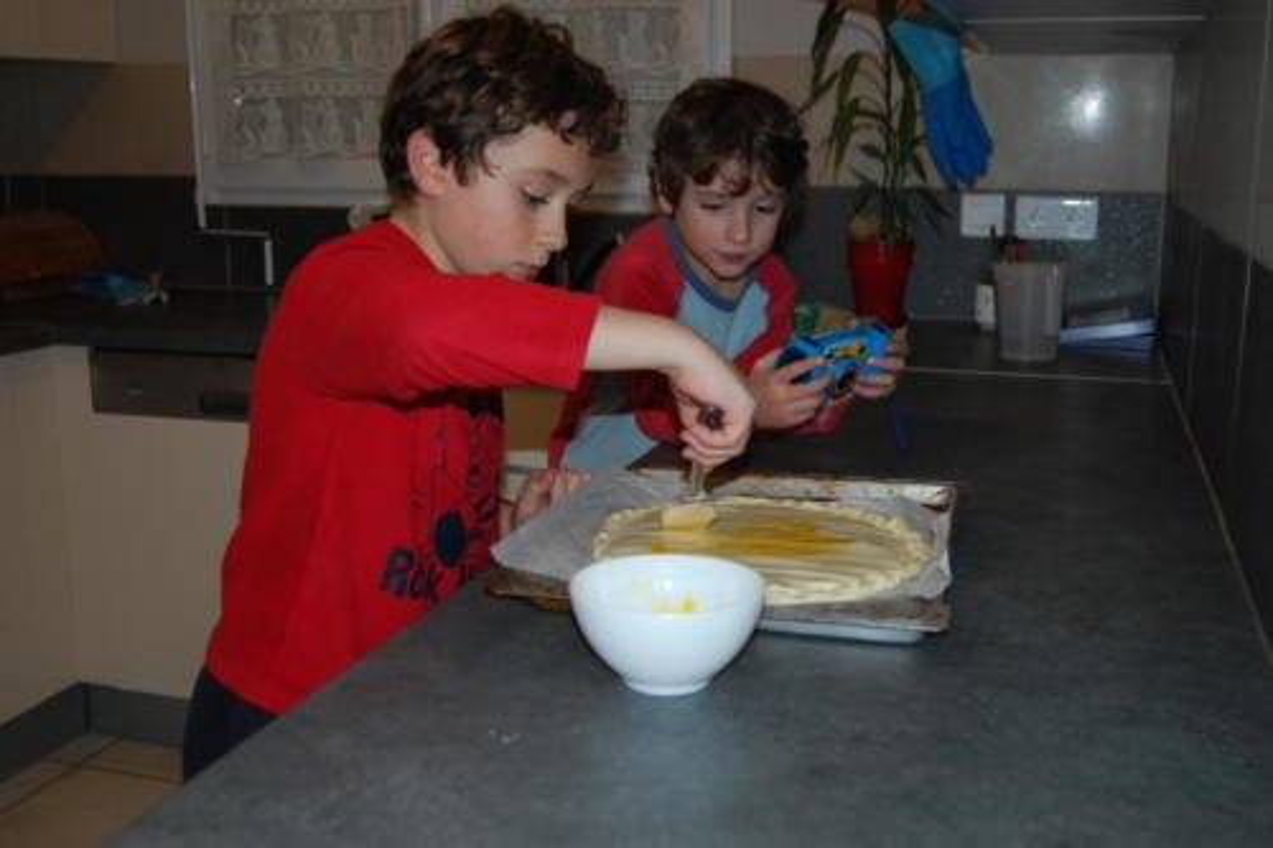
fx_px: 1379
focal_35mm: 39
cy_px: 424
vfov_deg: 34.2
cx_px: 636
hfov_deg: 49.6
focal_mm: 26
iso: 400
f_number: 4.2
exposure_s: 1/60
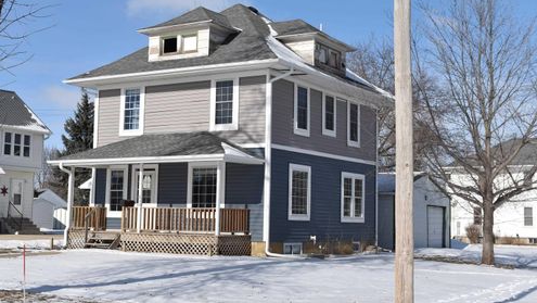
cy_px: 138
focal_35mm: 56
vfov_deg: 21.7
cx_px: 270
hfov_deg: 37.5
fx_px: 791
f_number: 10
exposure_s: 1/400
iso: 100
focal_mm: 35
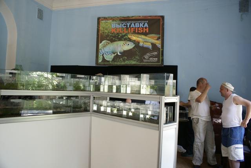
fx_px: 189
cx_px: 126
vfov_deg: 48.1
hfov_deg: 67.3
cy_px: 84
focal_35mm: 27
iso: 400
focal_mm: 18
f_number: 4
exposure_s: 1/40
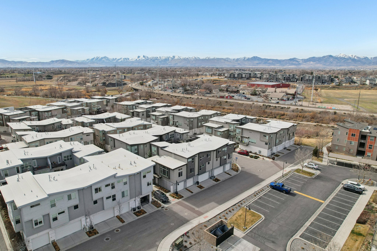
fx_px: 230
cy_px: 126
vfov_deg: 57.2
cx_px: 188
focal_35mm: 22
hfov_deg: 78.6
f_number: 2.8
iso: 110
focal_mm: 8.4
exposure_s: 1/120
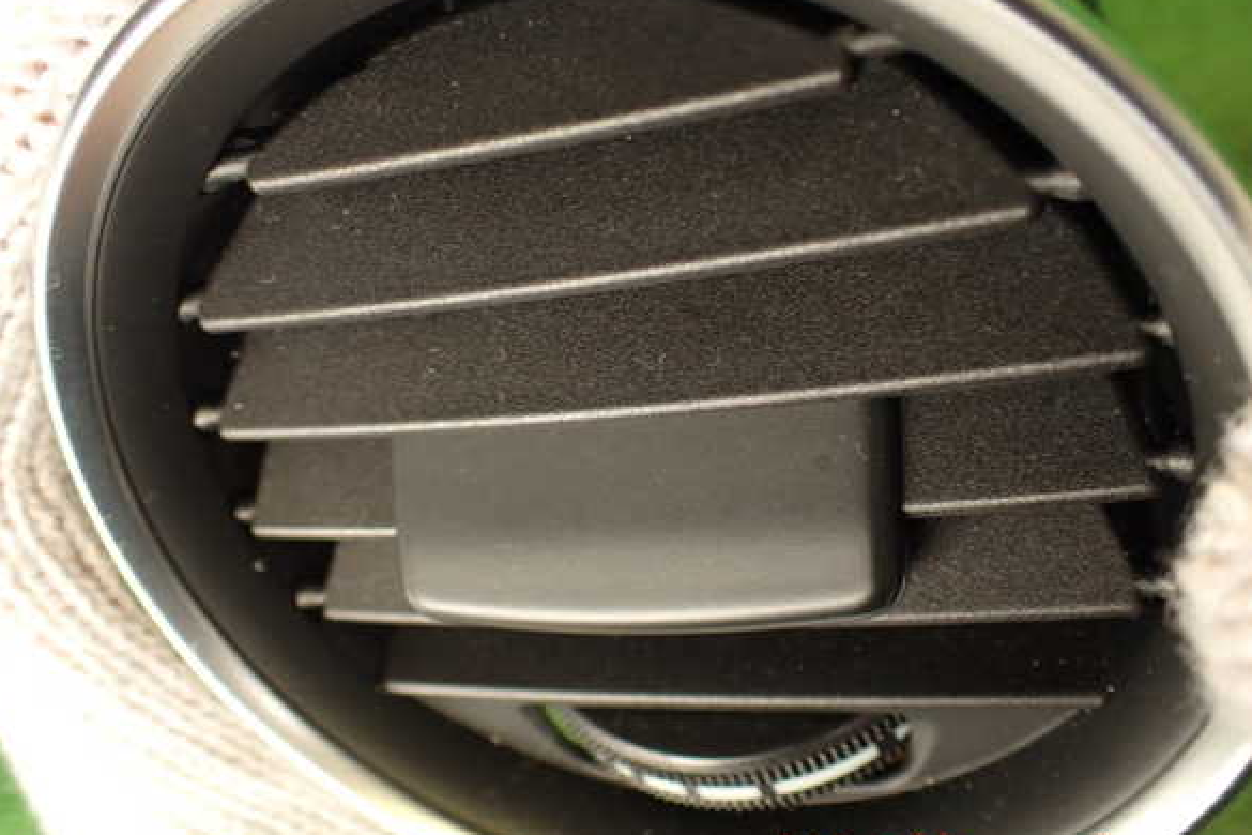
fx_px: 1113
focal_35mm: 32
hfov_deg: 58.7
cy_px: 403
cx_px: 623
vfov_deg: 41.1
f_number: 2.3
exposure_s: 1/30
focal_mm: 5.4
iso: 200
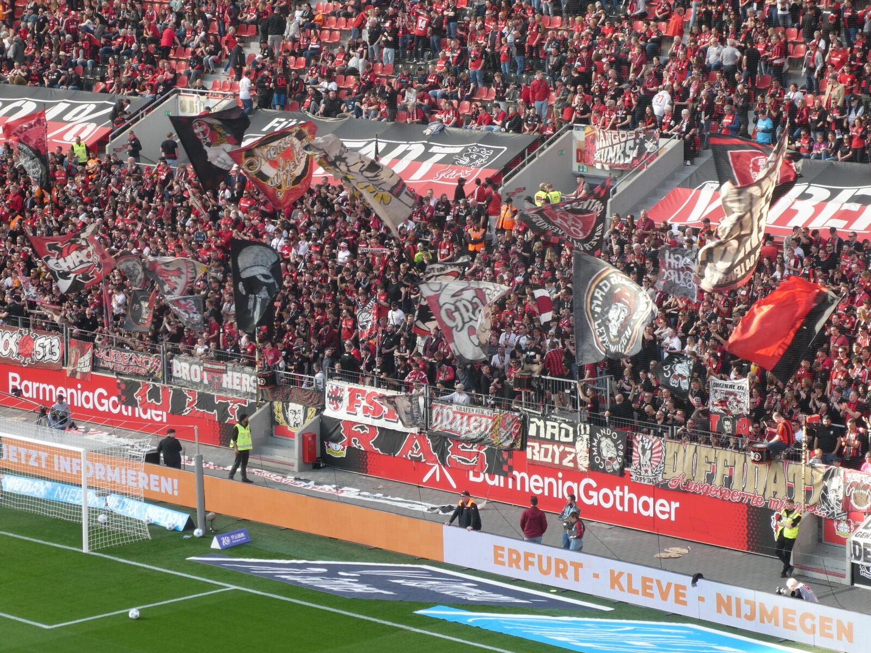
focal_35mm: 135
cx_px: 436
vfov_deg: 11.0
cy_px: 326
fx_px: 3397
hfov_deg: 14.6
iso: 80
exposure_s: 1/80
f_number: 5.3
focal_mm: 24.2
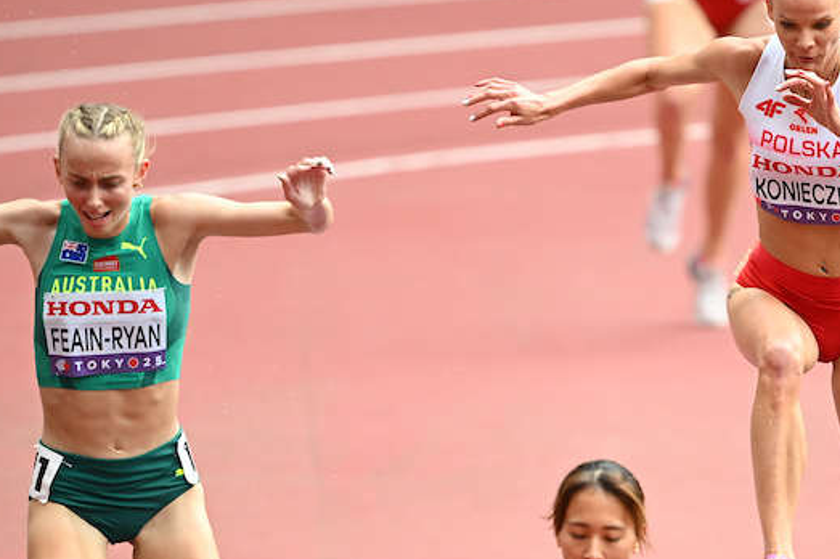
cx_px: 710
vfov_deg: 1.1
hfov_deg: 1.6
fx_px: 29987
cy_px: 480
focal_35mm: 1286
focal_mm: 560
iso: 1000
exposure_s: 1/2000
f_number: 4
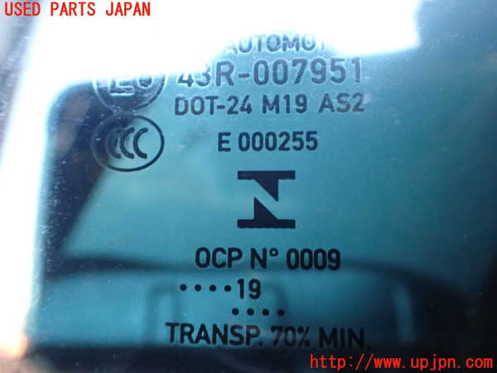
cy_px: 186
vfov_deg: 46.8
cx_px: 248
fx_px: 431
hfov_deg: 60.0
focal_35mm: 30
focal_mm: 5.4
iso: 800
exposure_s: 1/50
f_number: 2.3
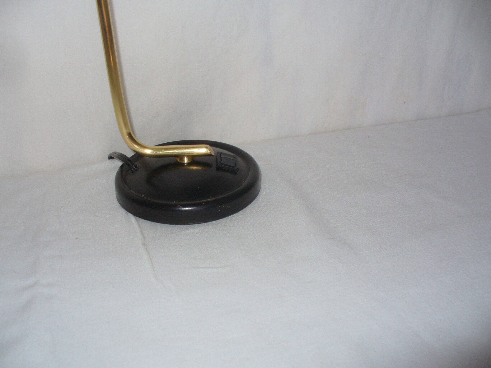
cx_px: 246
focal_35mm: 37
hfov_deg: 50.1
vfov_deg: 38.7
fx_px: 525
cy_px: 184
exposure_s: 1/60
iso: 100
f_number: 2.8
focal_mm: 6.1
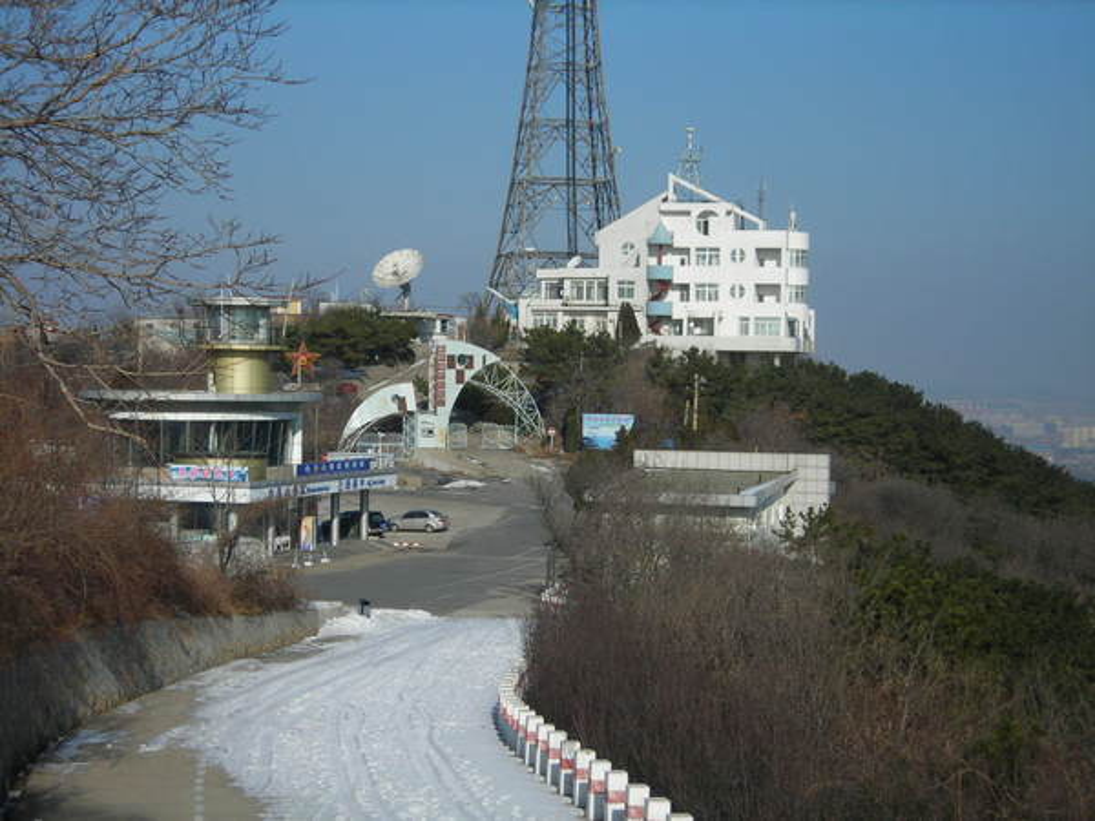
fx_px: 2436
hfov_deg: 25.3
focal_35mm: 77
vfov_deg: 19.1
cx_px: 548
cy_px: 410
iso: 50
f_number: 8.4
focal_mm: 12.7
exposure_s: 1/179
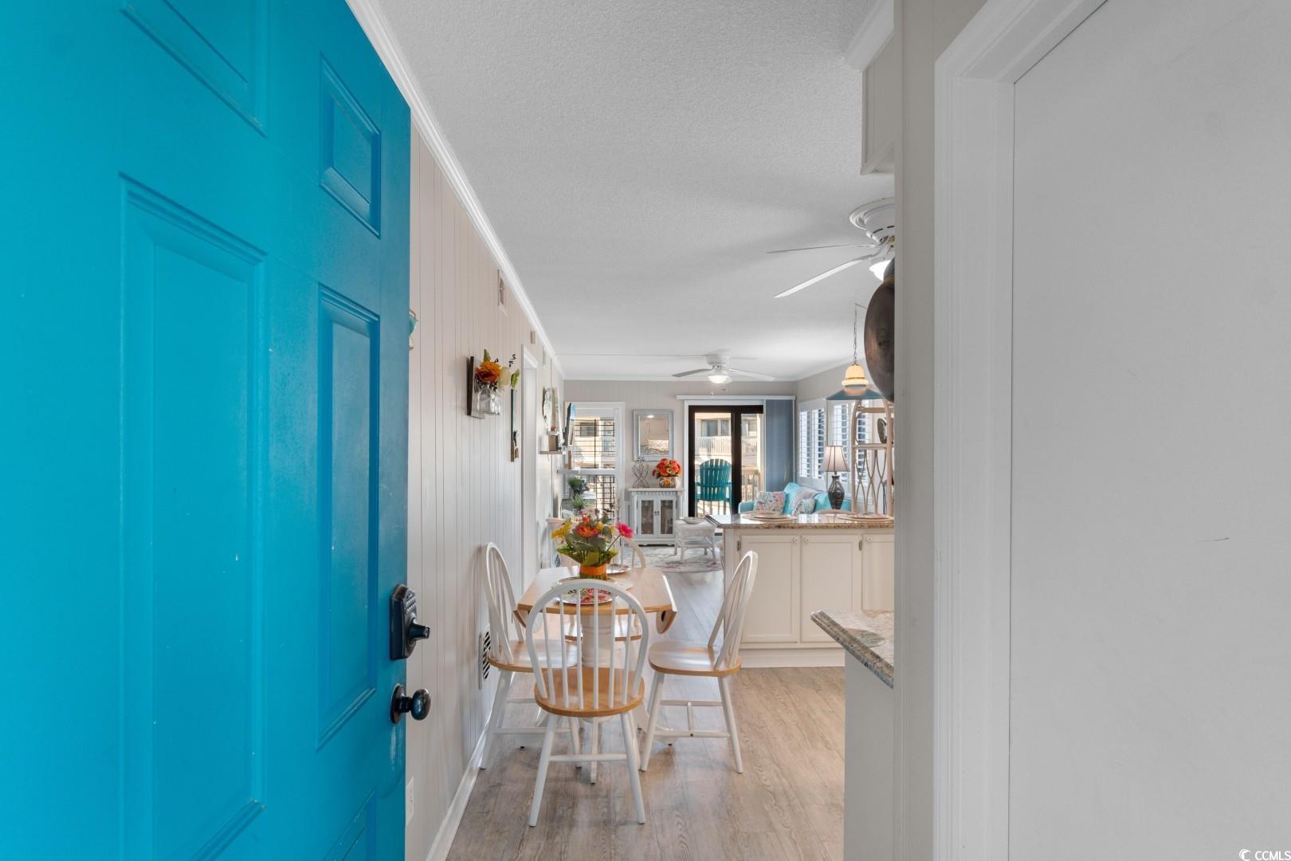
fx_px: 645
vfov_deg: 67.4
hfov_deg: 90.0
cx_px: 646
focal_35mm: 18
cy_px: 430
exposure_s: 1/10
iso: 100
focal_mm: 12
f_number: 4.8
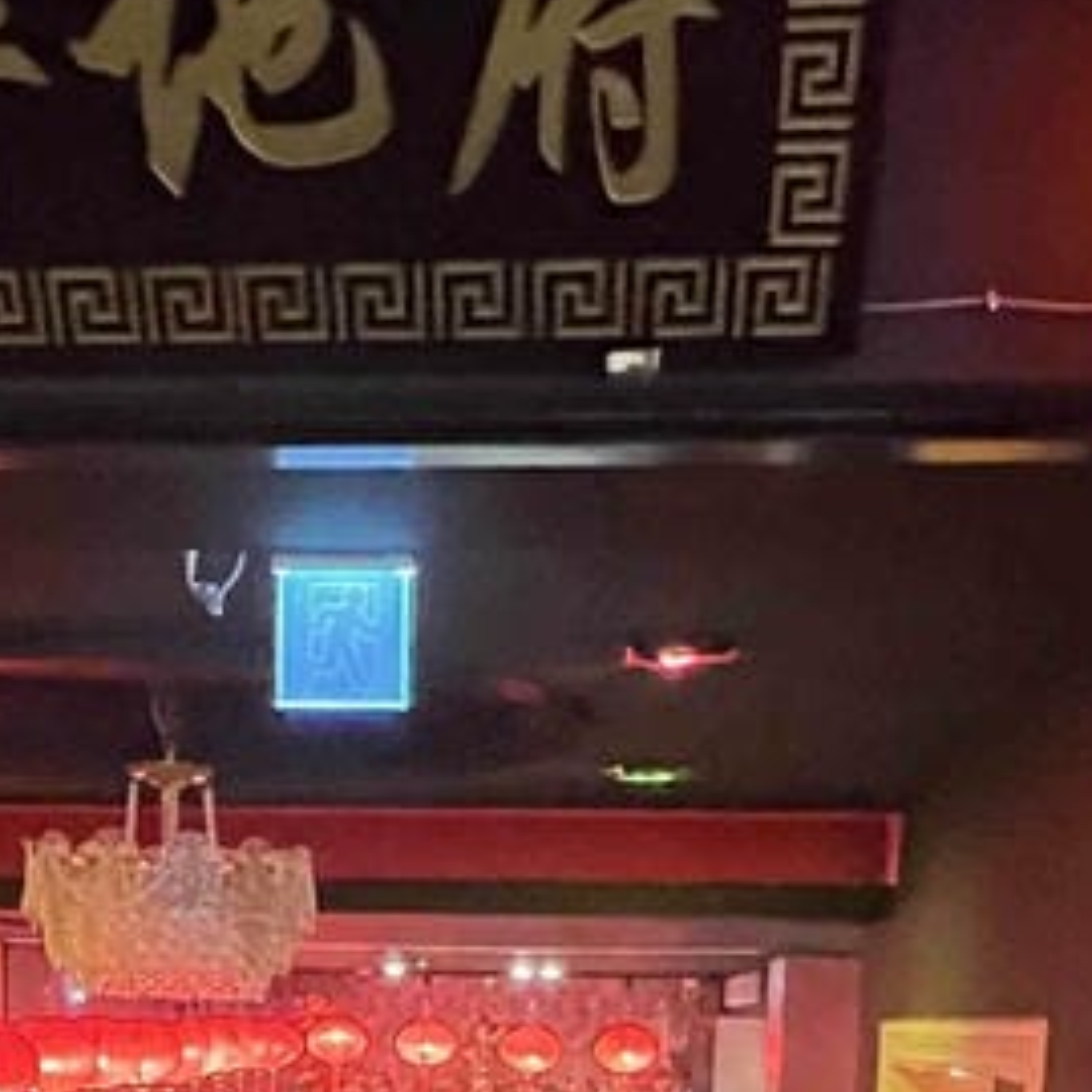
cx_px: 400
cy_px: 1367
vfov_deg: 28.3
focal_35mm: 51
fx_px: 1820
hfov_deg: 33.2
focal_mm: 1.57
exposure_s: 1/30
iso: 1600
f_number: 1.8
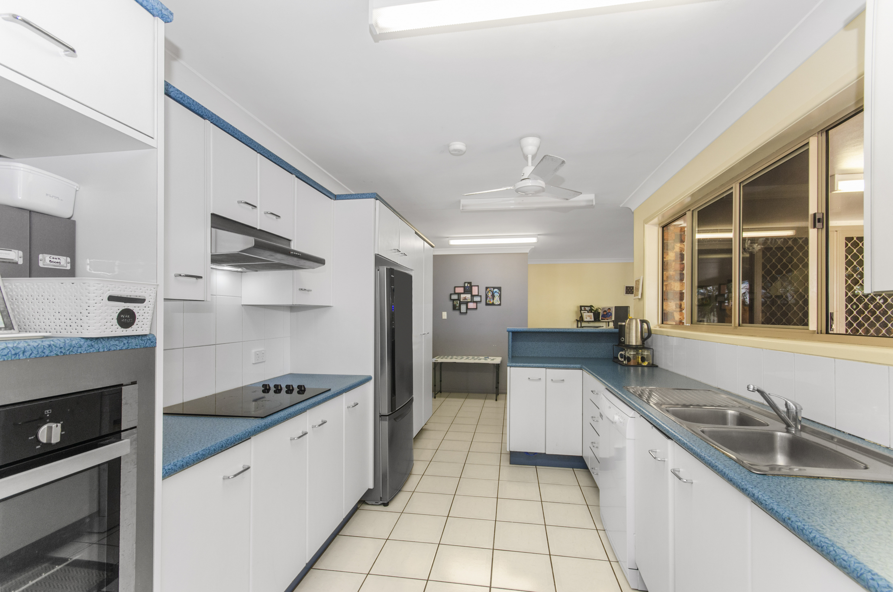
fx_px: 371
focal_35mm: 15
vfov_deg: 77.1
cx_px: 446
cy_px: 296
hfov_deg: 100.5
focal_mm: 10
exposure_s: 1/25
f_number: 8
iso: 400
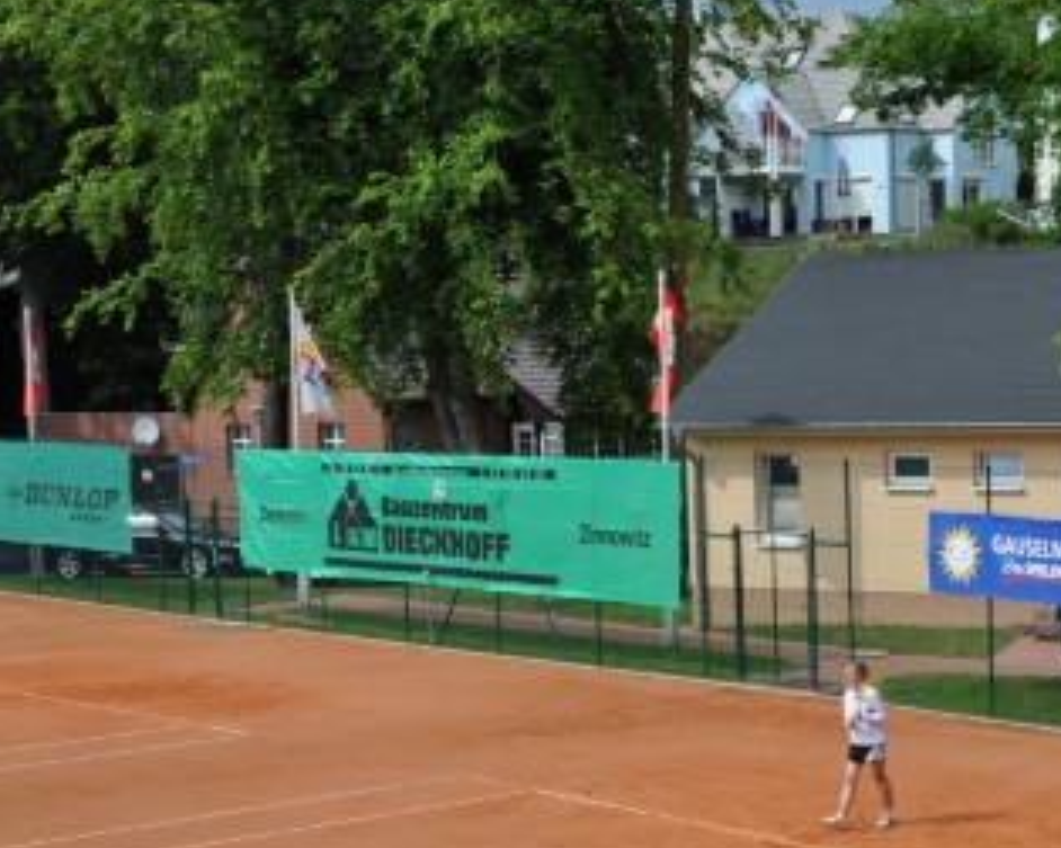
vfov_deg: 17.8
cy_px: 574
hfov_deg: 21.9
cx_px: 848
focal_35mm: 86
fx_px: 2700
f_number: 9
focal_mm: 32
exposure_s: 1/320
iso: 200
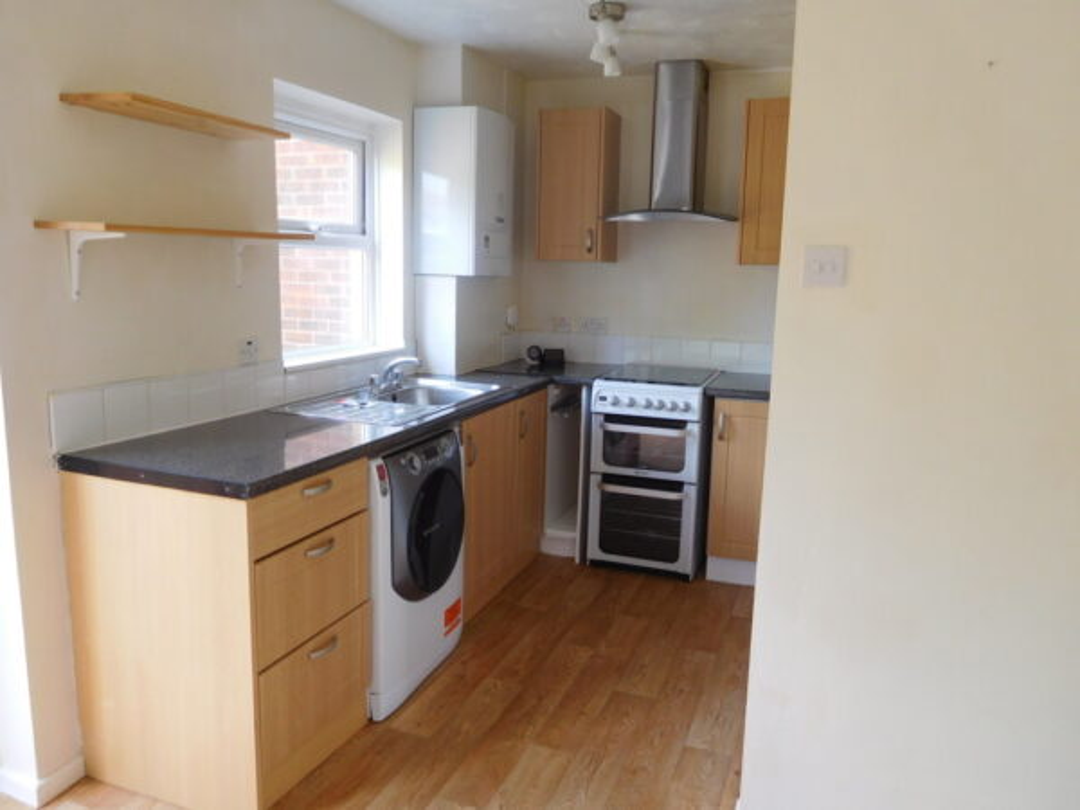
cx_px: 540
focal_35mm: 25
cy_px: 405
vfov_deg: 54.9
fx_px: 780
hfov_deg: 69.4
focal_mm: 4.5
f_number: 3.4
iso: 160
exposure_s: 1/30
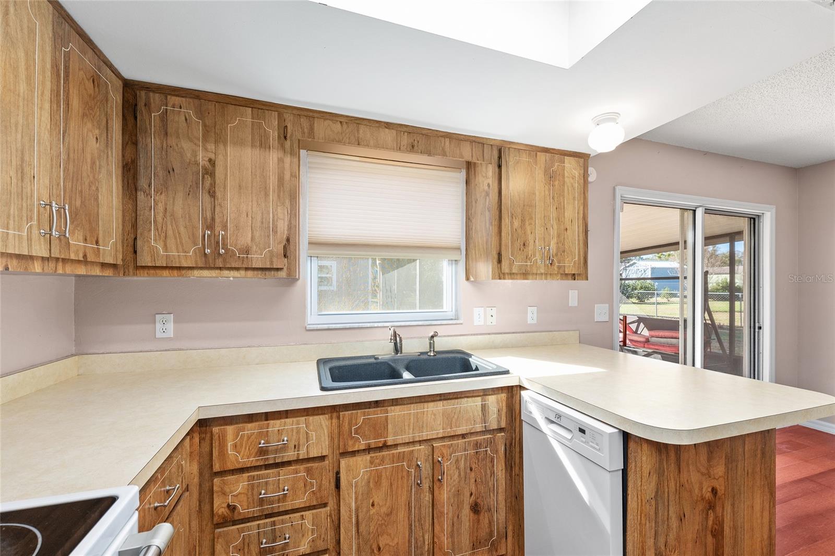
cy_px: 278
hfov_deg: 104.3
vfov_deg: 81.2
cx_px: 418
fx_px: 325
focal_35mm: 14
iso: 400
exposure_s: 1/13
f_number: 7.1
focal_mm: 14
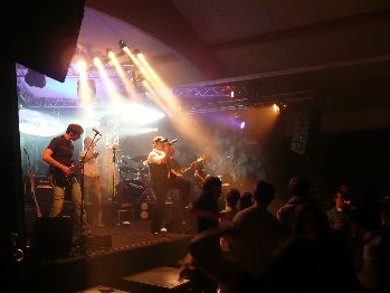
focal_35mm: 32
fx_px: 361
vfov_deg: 44.1
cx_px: 174
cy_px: 164
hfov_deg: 56.7
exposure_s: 1/10
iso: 200
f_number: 3.3
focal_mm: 4.6
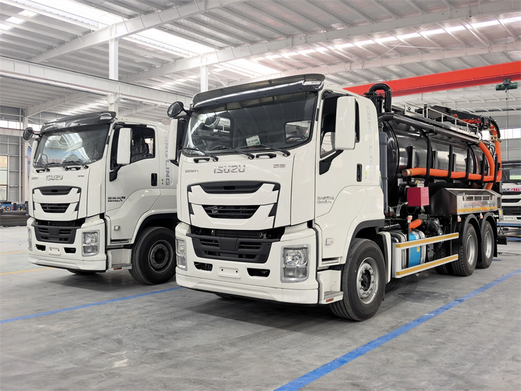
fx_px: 497
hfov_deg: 55.4
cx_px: 260
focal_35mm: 33
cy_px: 196
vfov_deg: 42.9
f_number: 1.4
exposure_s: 1/120
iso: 160
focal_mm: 6.98
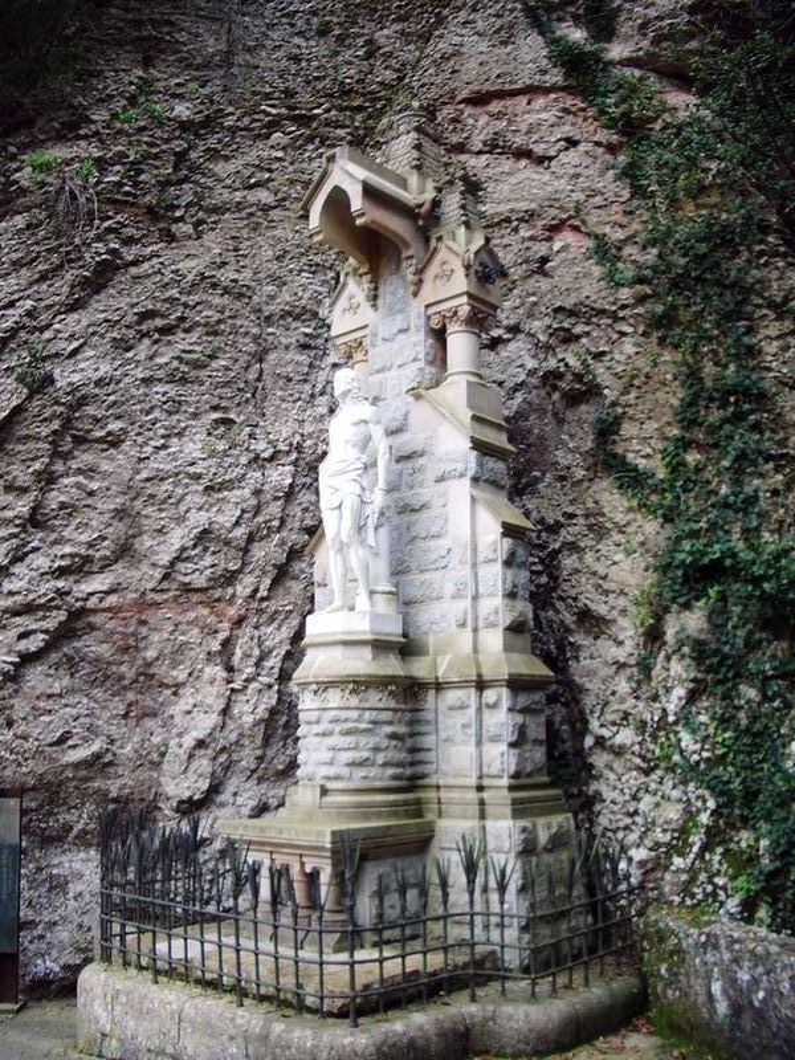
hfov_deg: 40.7
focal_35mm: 35
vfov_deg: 52.6
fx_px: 1072
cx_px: 398
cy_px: 530
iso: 50
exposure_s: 1/60
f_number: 2.6
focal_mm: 5.8
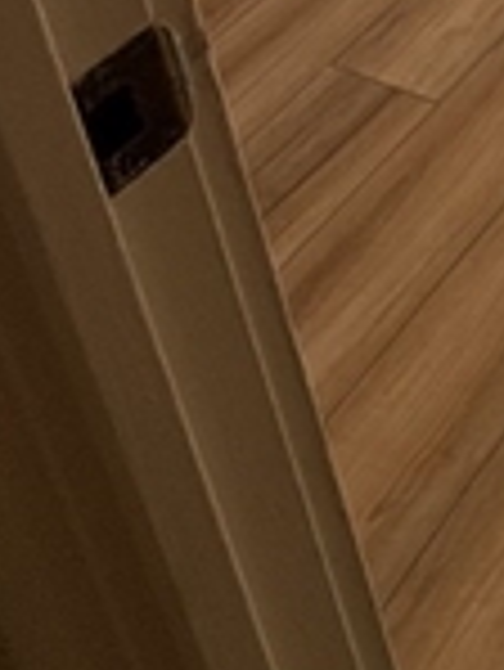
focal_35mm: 72
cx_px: 1058
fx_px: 1396
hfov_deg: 15.5
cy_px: -567
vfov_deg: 19.5
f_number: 2.2
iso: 40
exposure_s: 1/285
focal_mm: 2.22
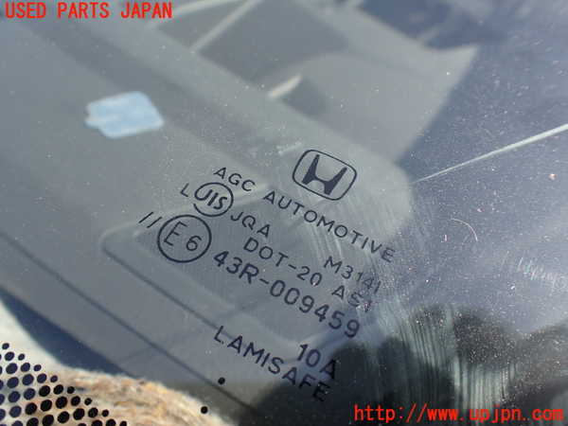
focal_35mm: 30
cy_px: 213
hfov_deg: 60.0
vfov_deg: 46.8
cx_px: 284
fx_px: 492
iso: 100
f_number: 3.2
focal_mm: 5.4
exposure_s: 1/500
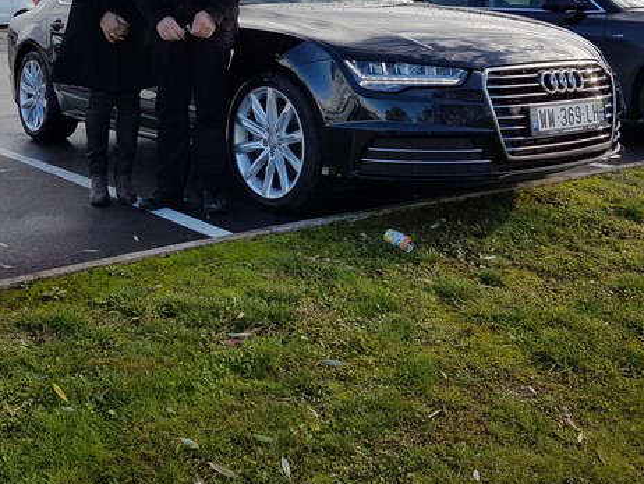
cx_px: 244
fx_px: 838
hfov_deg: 41.8
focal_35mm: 45
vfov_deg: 31.2
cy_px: 81
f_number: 1.7
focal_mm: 4.2
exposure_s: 1/1344
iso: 40
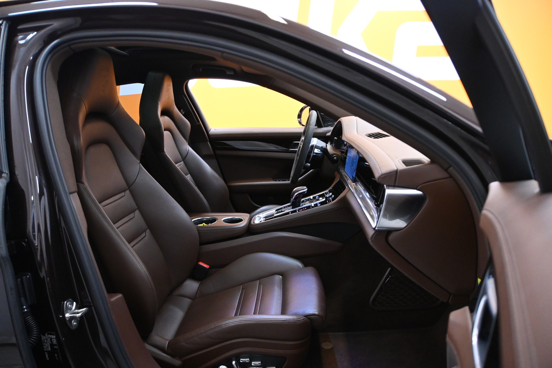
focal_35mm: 46
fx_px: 701
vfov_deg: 29.4
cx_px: 276
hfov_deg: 43.0
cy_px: 184
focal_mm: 30.5
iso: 3200
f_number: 5
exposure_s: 1/100
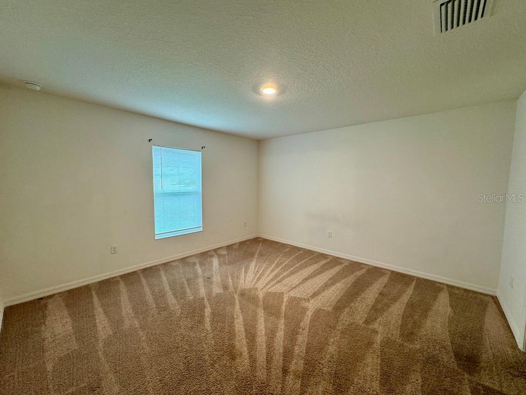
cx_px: 263
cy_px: 198
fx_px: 213
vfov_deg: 85.7
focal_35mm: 14
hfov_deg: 102.1
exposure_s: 1/60
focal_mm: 2.22
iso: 160
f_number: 2.2
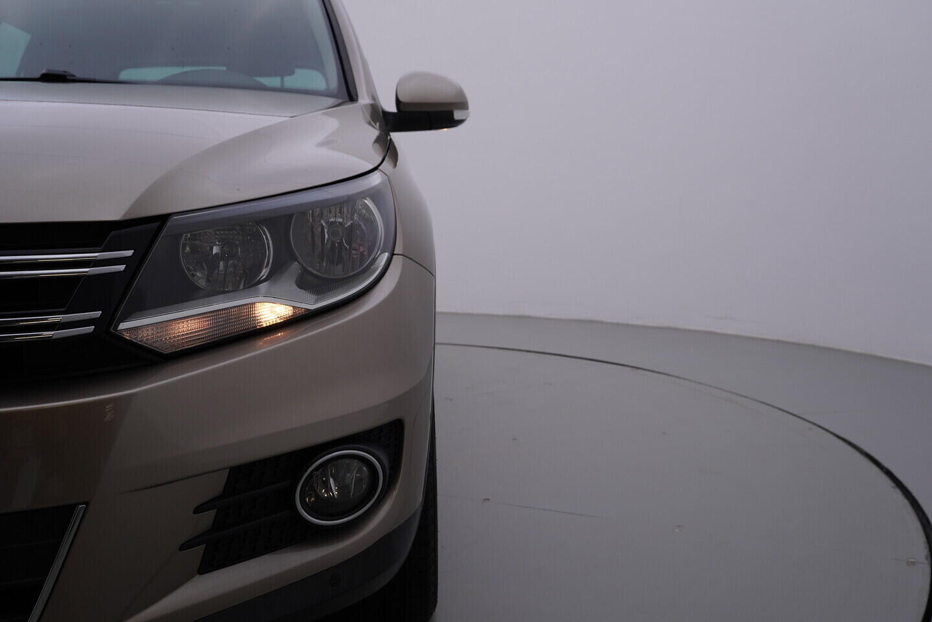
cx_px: 466
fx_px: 932
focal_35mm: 36
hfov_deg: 53.1
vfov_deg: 36.9
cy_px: 311
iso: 125
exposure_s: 1/125
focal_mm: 24
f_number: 5
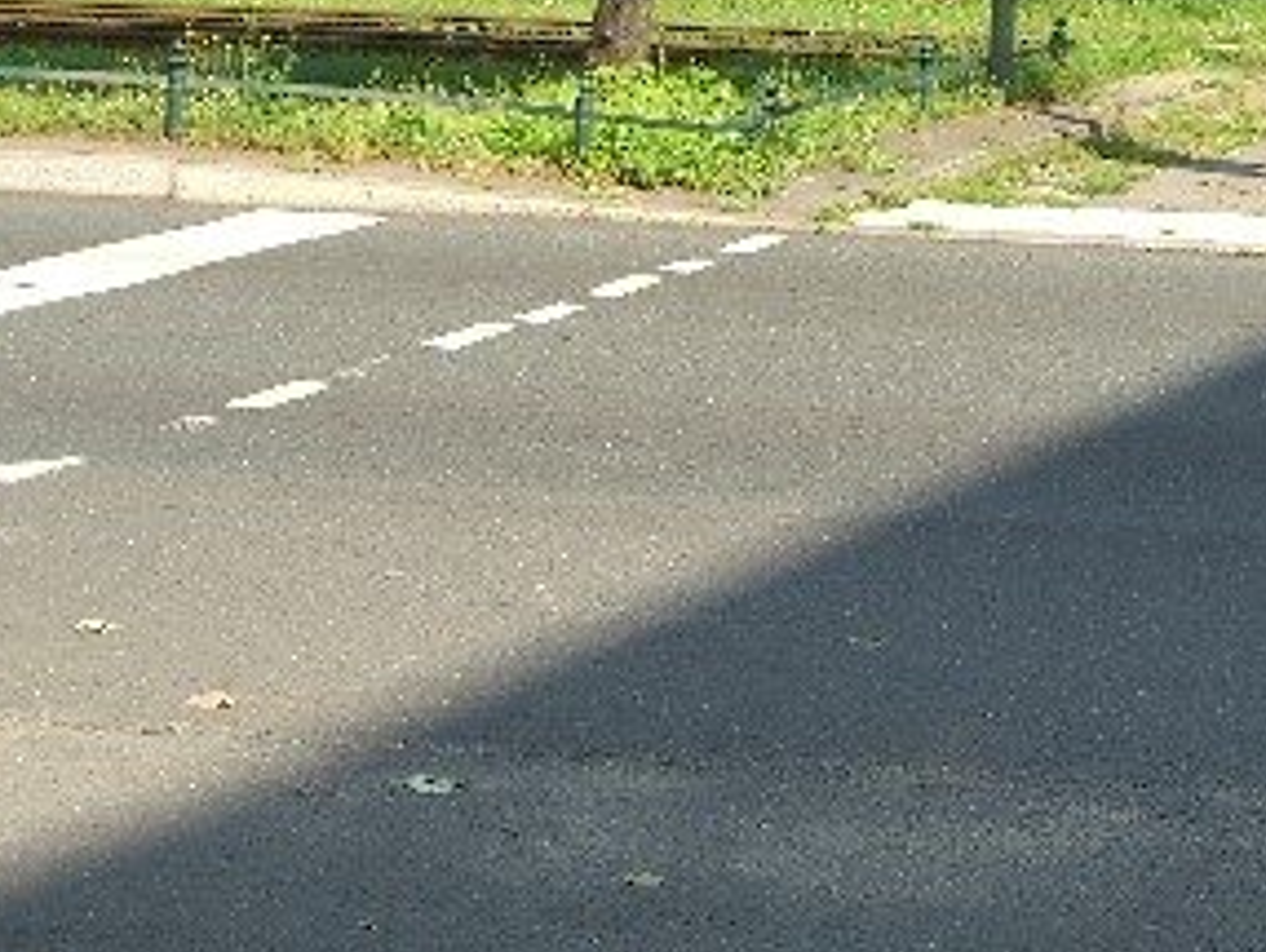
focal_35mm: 116
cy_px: 361
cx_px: 874
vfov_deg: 12.8
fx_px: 4246
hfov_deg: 16.9
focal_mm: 11.8
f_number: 5
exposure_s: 1/200
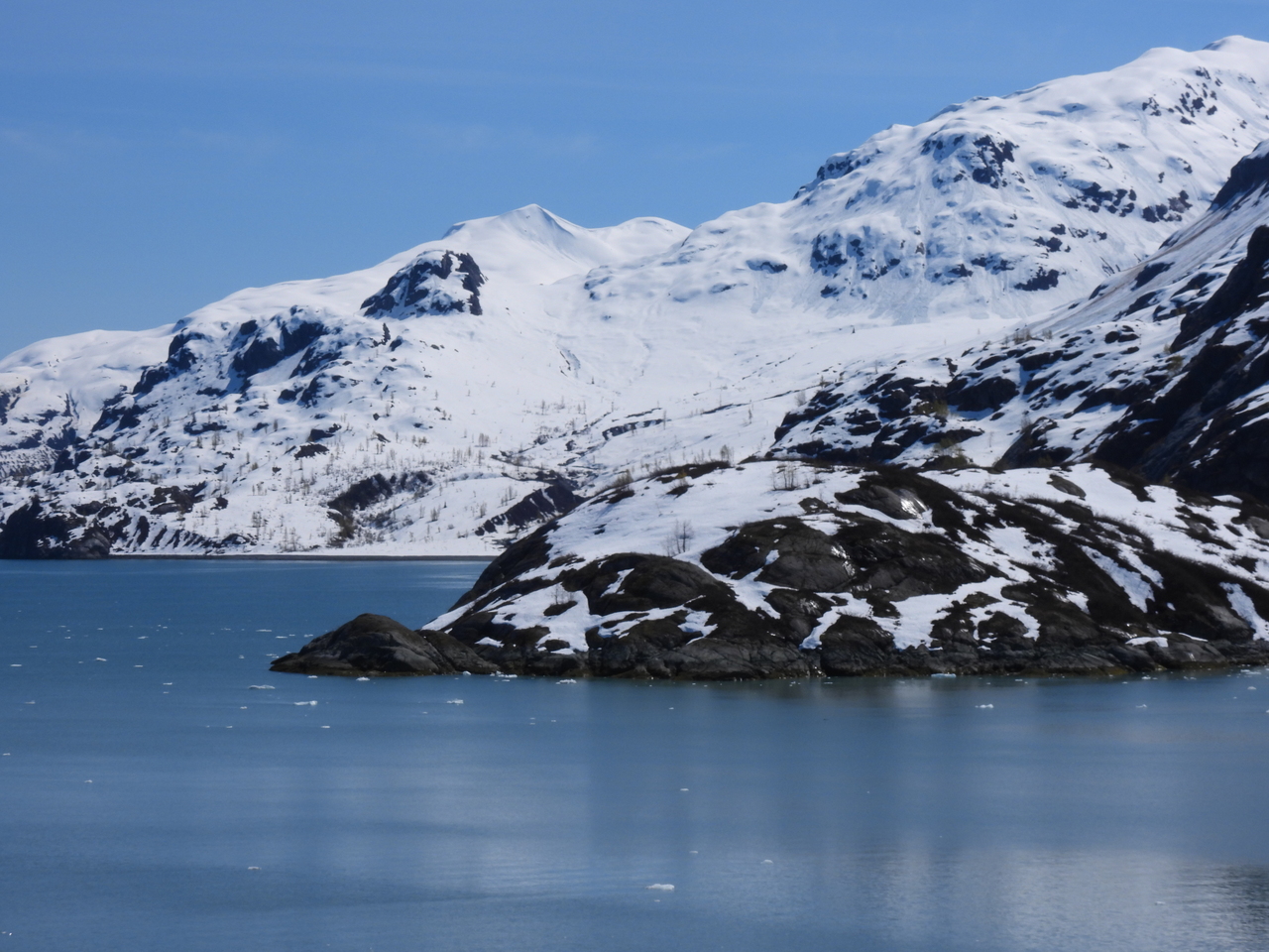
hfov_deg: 20.7
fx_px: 3483
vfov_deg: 15.6
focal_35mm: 95
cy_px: 476
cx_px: 634
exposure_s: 1/1600
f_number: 6.3
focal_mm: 17
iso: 100
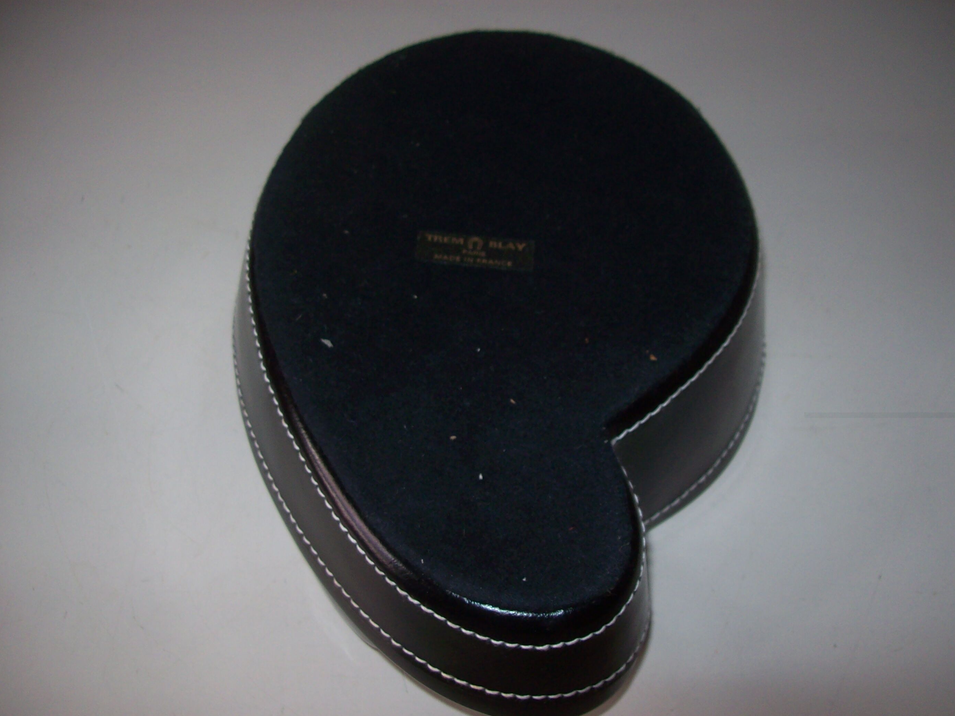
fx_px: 1021
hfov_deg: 50.1
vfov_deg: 38.7
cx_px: 484
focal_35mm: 37
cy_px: 361
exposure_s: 1/64
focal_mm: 6
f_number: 2.7
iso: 80
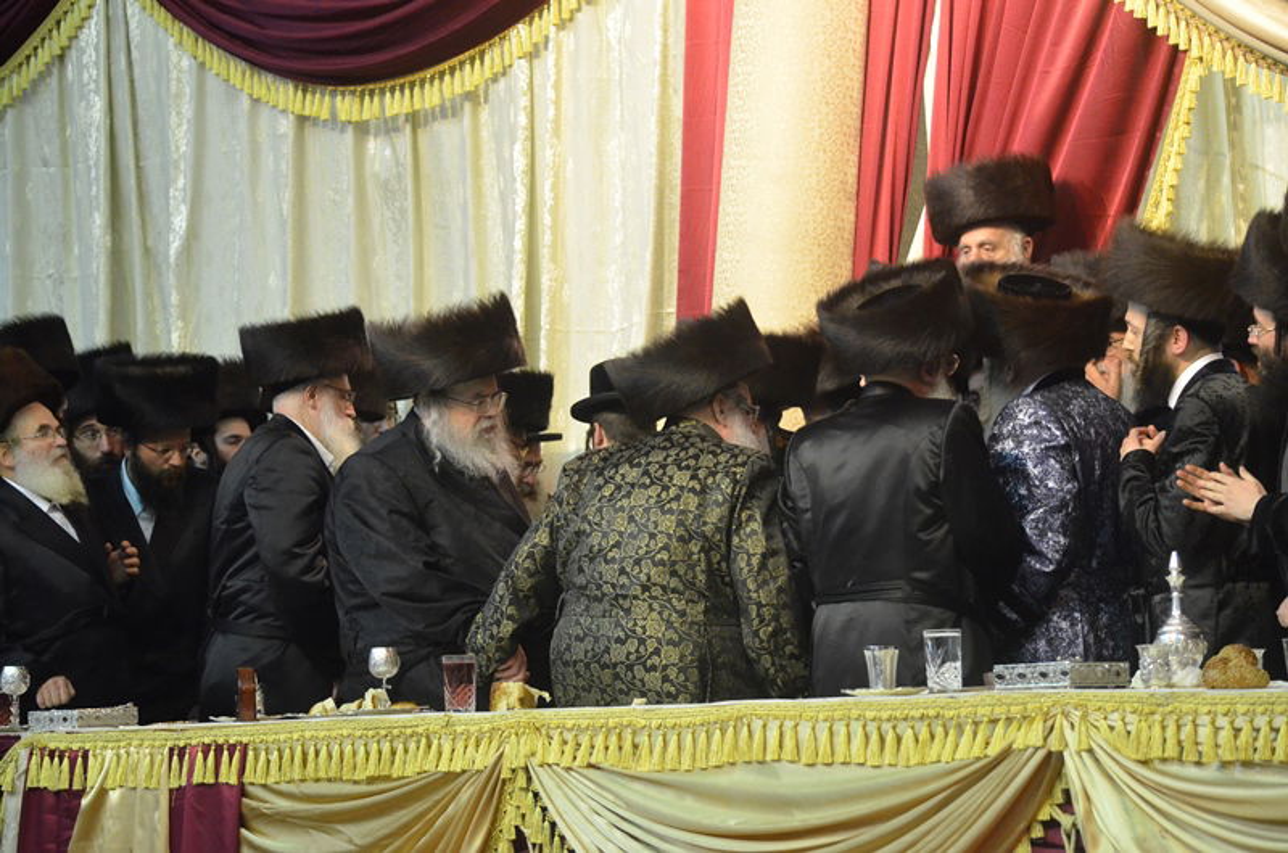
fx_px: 4606
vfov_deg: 10.6
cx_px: 644
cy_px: 426
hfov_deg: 15.9
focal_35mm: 129
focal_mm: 86
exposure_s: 1/125
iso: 3200
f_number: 4.5
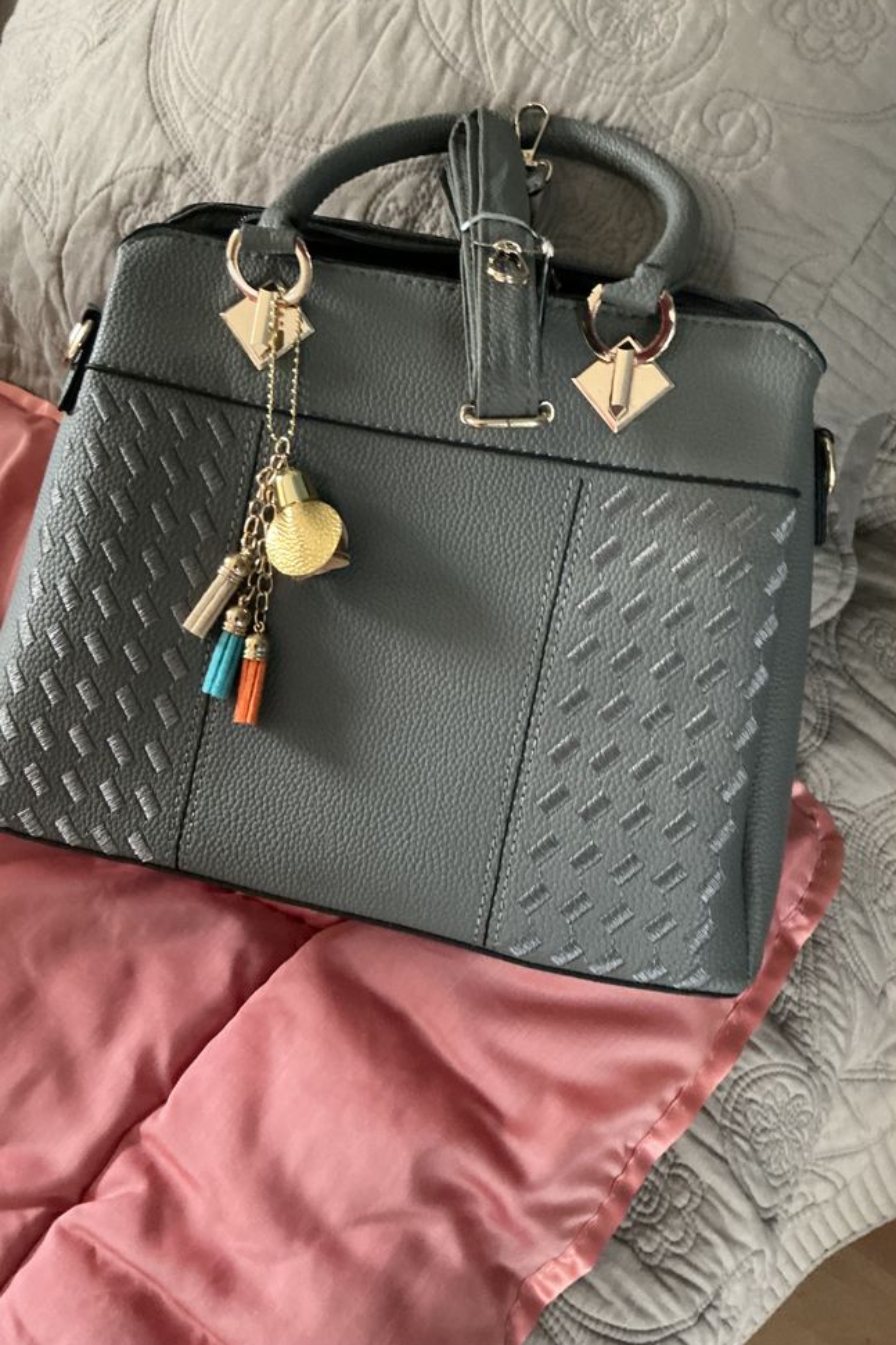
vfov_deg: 61.9
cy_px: 658
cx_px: 431
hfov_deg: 43.6
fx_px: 1120
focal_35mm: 30
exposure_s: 1/30
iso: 400
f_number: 1.8
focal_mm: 3
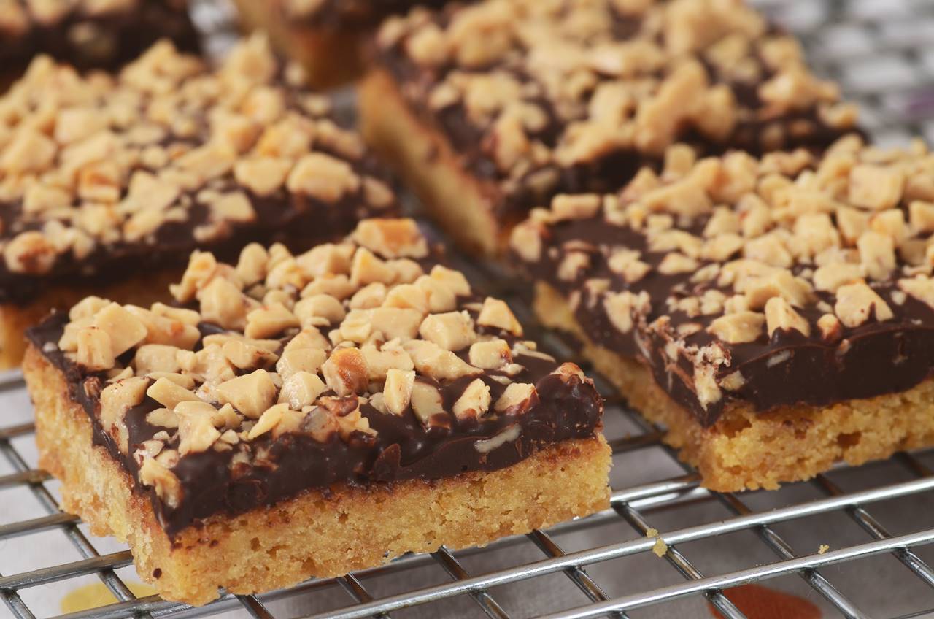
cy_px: 310
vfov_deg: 8.7
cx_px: 467
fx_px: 4078
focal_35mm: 158
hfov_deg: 13.1
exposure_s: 1/30
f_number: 8
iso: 100
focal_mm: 105
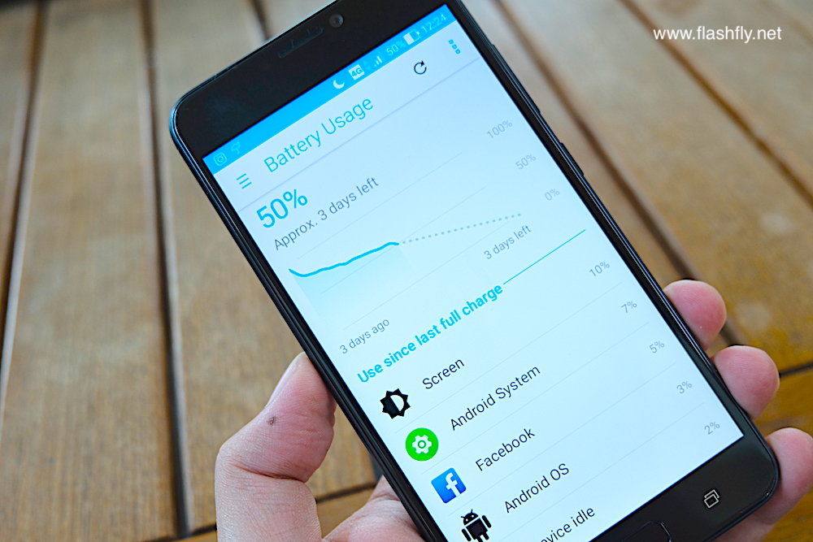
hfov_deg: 50.7
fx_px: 858
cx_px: 406
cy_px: 271
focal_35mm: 38
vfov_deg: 35.1
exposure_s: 1/60
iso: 400
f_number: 4.5
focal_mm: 25.6
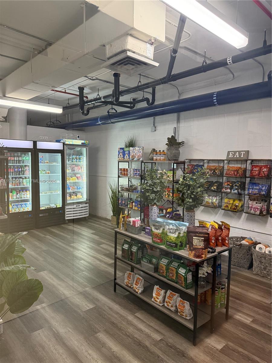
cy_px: 182
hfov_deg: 56.8
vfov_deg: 71.6
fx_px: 251
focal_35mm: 24
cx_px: 136
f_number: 1.78
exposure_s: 1/60
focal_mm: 6.76
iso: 400
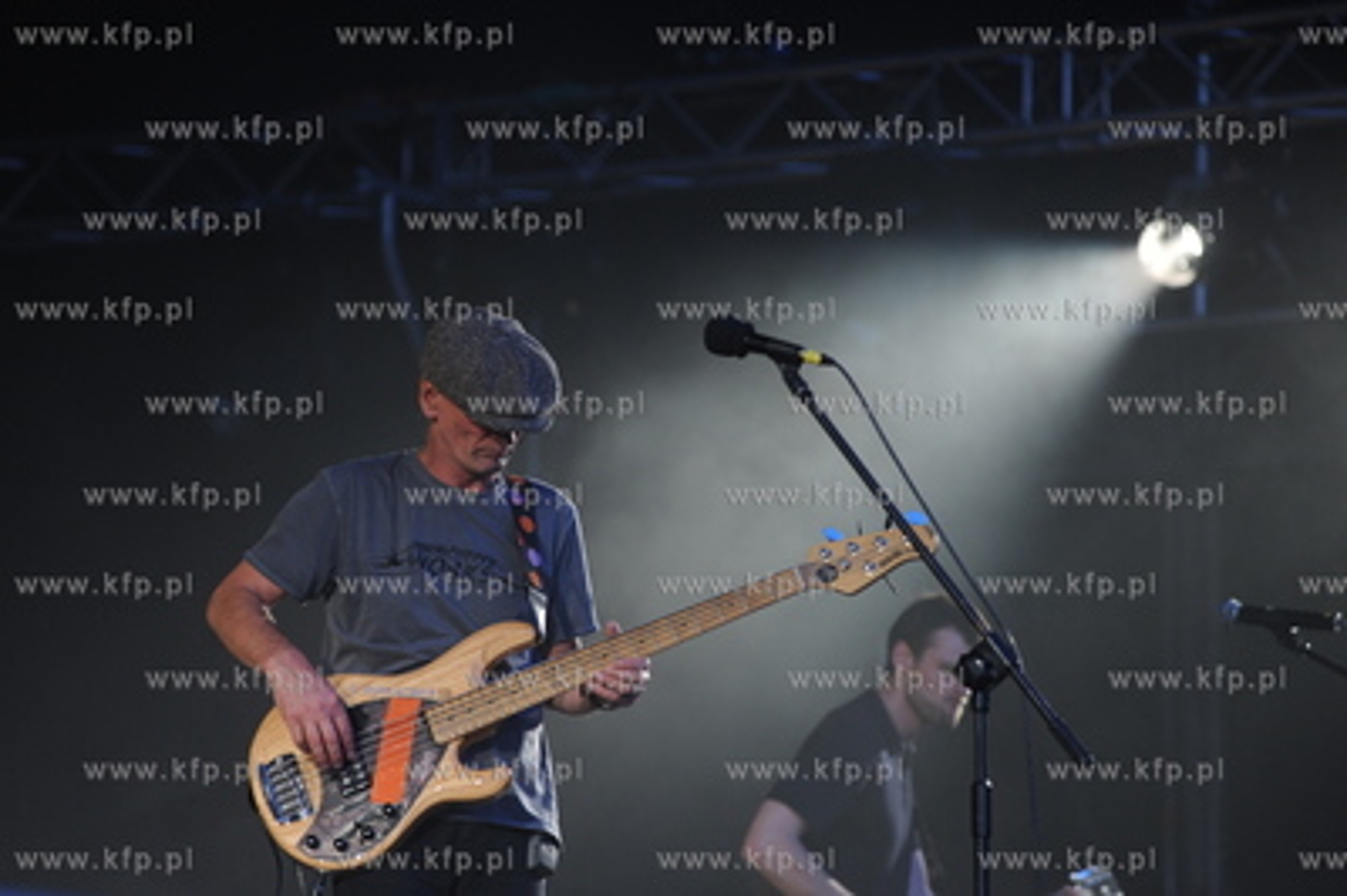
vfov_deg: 6.9
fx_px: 7477
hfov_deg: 10.3
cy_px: 448
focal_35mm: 200
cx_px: 674
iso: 1000
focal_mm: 200
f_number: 4
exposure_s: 1/200
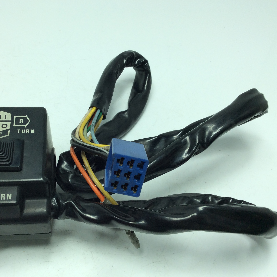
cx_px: 103
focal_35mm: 38
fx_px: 344
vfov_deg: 43.9
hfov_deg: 43.5
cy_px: 138
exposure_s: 1/340
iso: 32
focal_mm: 3.3
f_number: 2.4
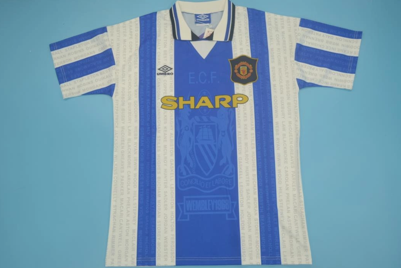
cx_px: 205
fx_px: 345
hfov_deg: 60.3
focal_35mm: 31
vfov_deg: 42.3
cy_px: 135
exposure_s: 1/160
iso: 200
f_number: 3.8
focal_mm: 20
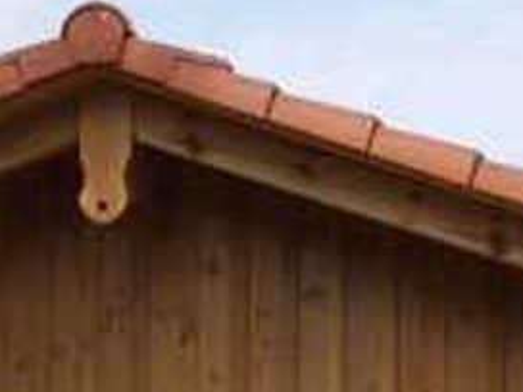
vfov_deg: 6.7
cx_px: -17
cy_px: 736
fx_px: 3263
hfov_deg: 9.1
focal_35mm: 216
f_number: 5
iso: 80
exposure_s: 1/250
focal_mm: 8.2
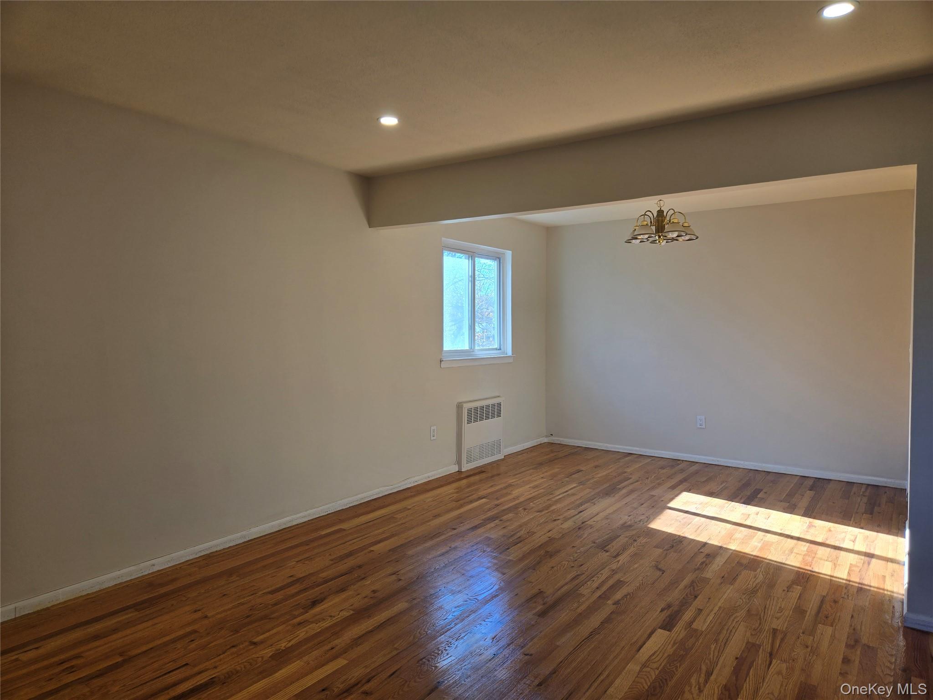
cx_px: 466
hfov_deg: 73.9
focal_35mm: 23
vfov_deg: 58.9
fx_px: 620
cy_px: 350
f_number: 1.8
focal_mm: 5.4
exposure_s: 1/141
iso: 25
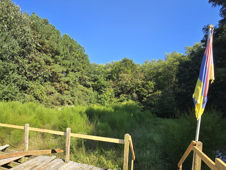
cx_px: 77
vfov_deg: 61.6
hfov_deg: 76.7
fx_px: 137
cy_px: 116
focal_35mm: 21
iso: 50
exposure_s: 1/924
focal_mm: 2.2
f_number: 2.2
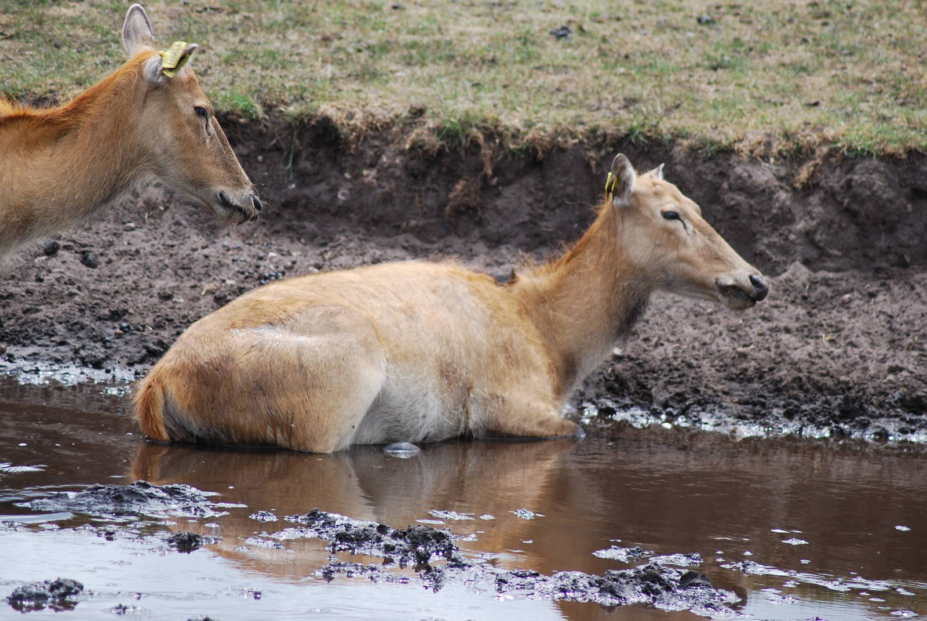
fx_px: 6381
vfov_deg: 5.6
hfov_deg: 8.3
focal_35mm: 248
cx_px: 464
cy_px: 310
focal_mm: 165
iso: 200
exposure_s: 1/500
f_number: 4.5
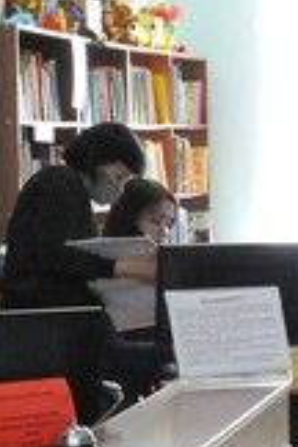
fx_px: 2198
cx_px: 86
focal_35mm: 177
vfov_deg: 11.5
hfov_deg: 7.8
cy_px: 459
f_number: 7.1
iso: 3200
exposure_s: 1/125
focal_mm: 24
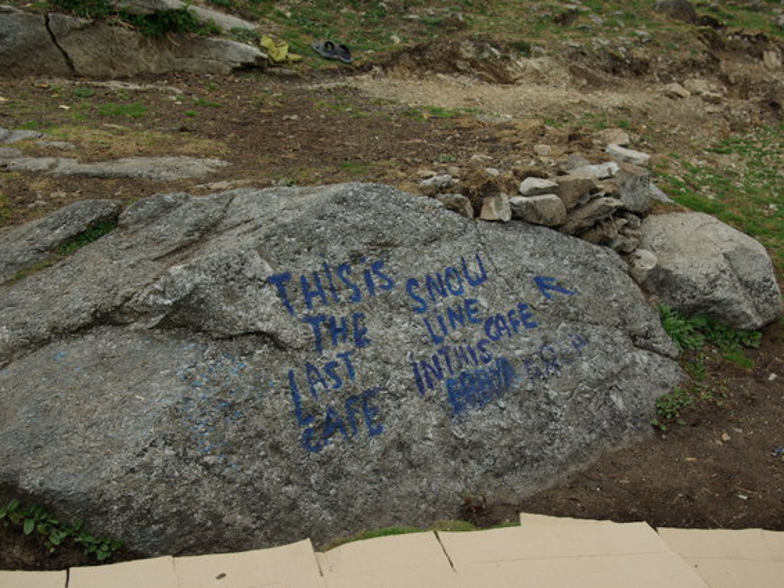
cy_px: 294
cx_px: 391
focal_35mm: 51
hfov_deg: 37.8
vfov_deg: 28.8
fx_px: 1145
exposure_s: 1/90
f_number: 5.6
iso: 100
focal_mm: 31
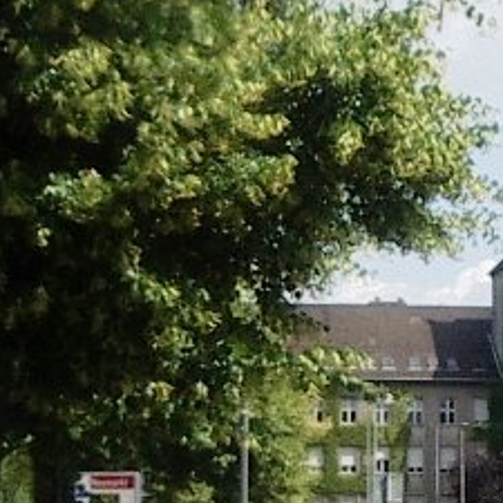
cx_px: 407
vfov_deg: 11.4
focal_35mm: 153
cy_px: 380
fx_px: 2515
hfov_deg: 11.4
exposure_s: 1/500
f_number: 4.8
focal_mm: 5.8
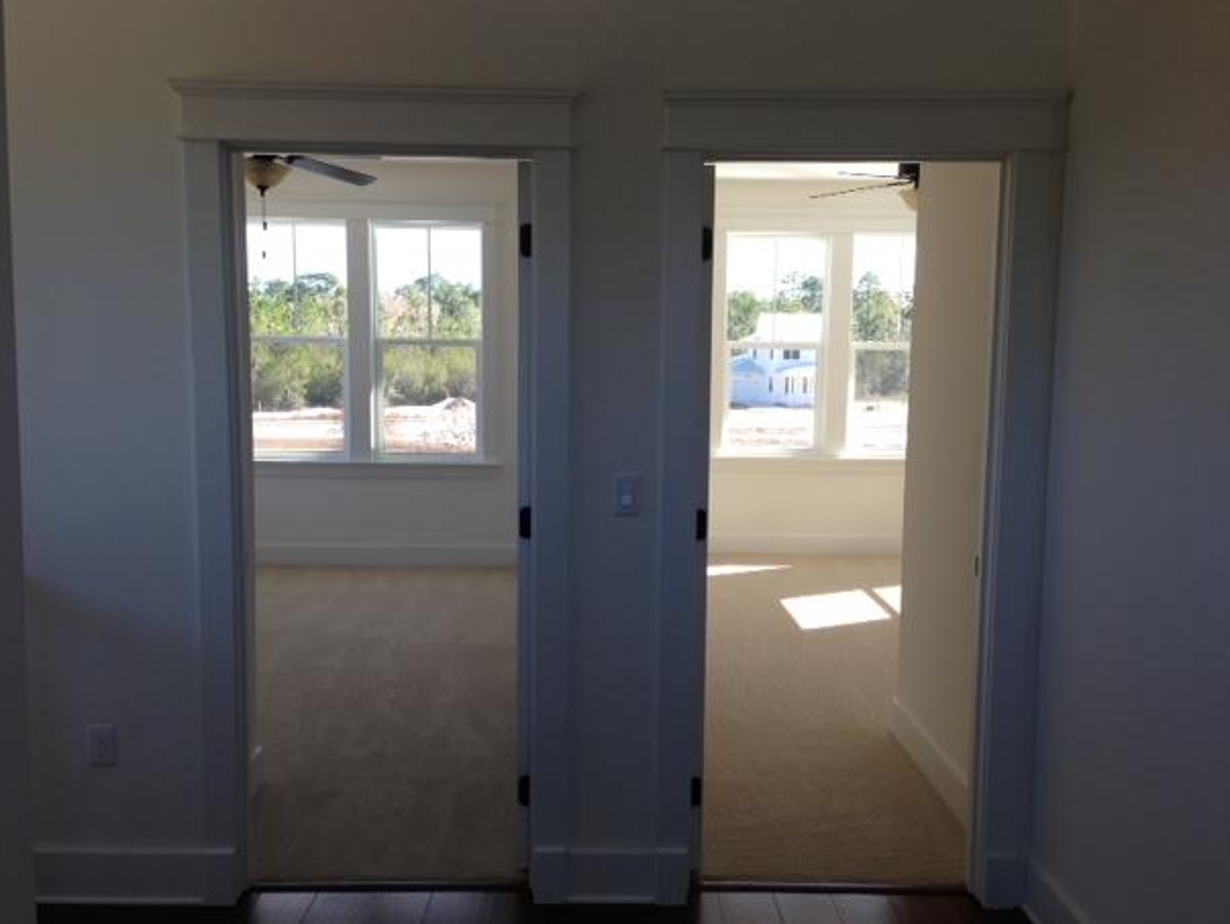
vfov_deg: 40.7
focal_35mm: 35
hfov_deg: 52.6
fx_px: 1244
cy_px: 479
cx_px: 606
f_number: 2.4
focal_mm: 4.13
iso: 50
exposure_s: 1/133
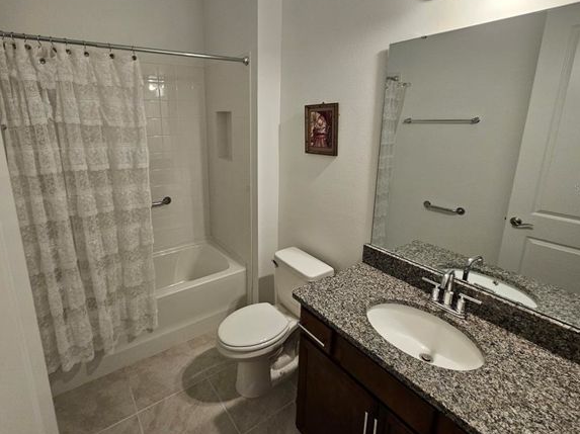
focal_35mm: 16
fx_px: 268
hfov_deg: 94.2
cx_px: 260
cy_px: 187
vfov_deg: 77.6
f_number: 2.2
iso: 320
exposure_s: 1/60
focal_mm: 2.2
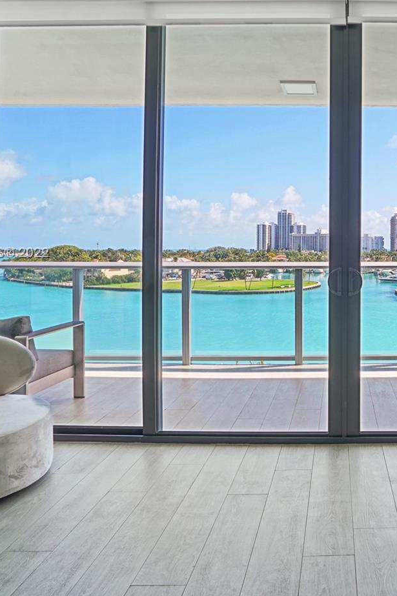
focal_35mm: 26
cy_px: 254
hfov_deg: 44.9
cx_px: 359
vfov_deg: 69.0
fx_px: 430
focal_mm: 10
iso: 100
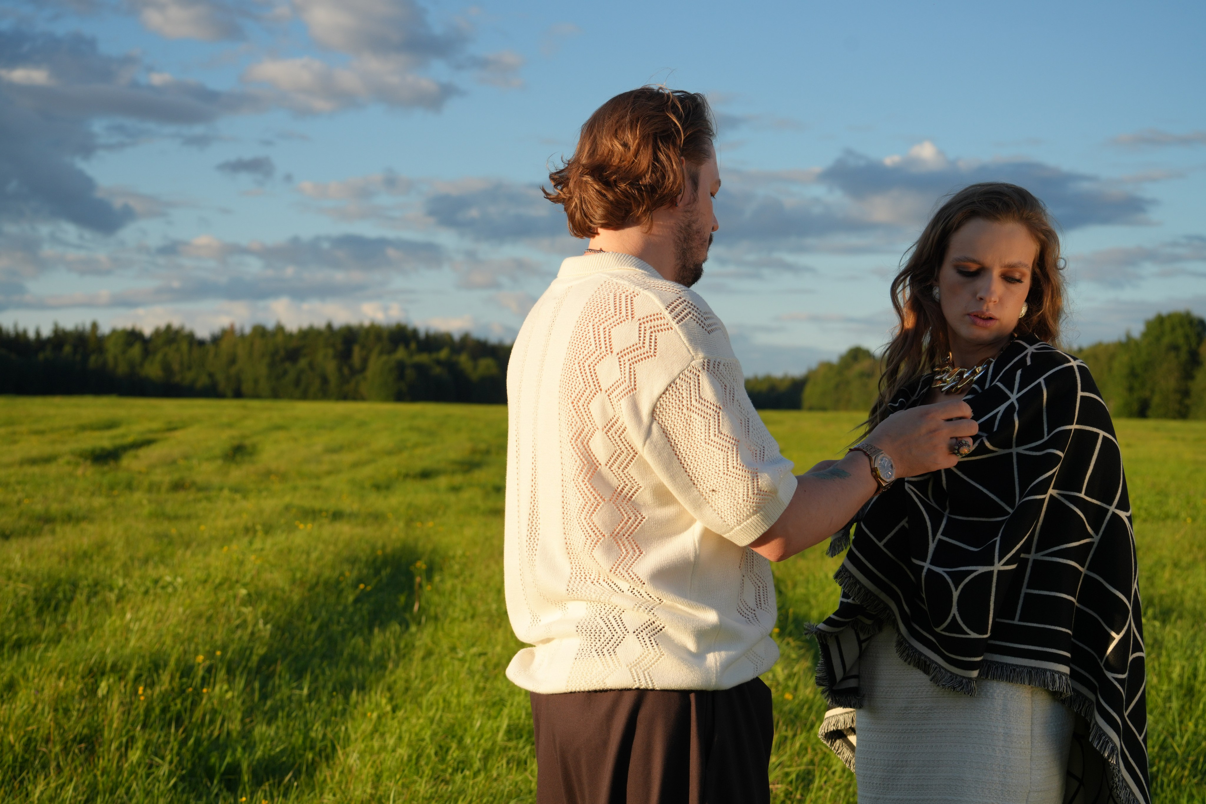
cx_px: 603
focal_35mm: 65
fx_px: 2177
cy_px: 402
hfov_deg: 31.0
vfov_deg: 20.9
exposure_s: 1/500
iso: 200
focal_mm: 65
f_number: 7.1
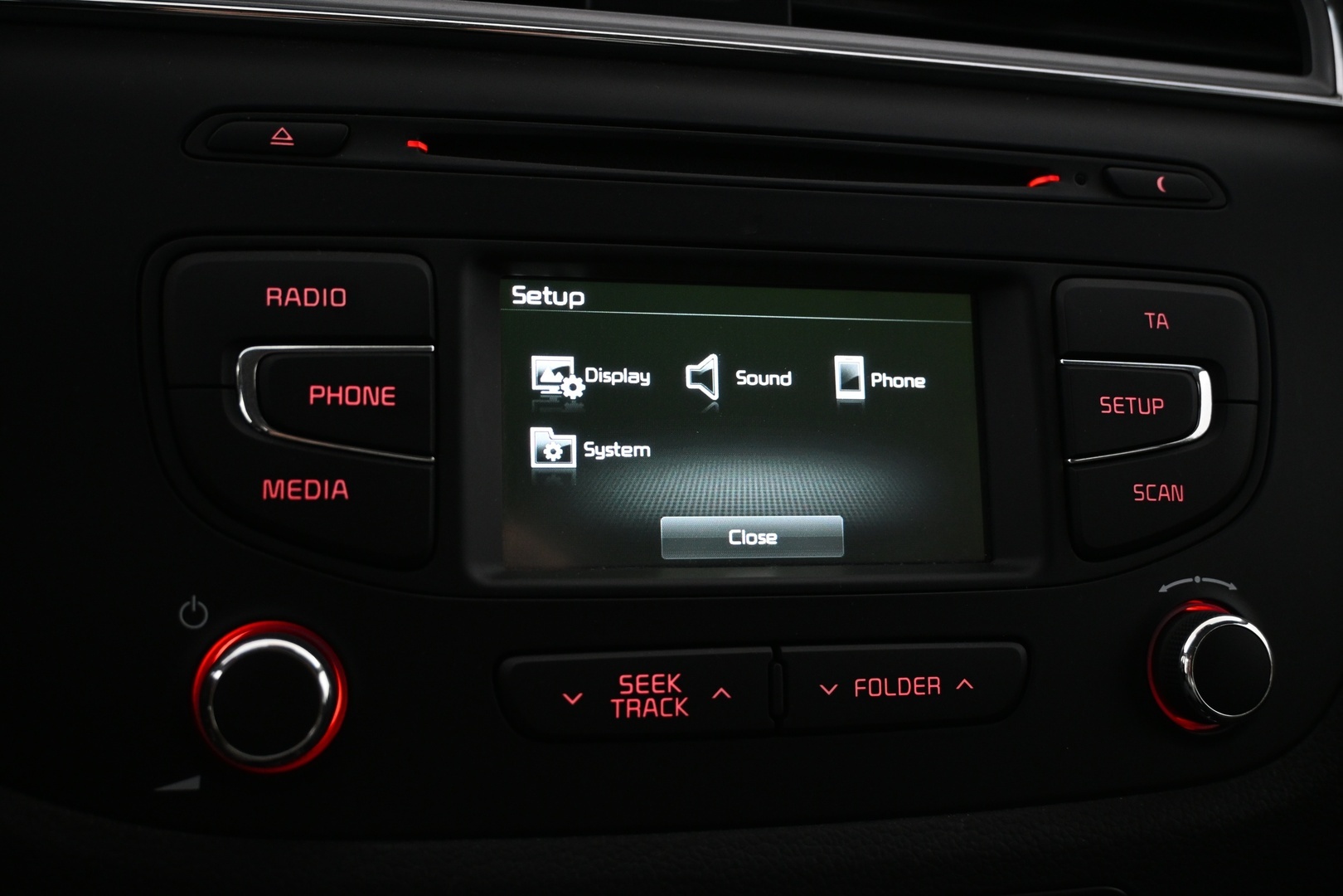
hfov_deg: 52.2
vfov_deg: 36.2
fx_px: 1371
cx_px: 672
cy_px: 448
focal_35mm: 37
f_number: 4.2
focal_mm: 24.5
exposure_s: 1/40
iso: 1400
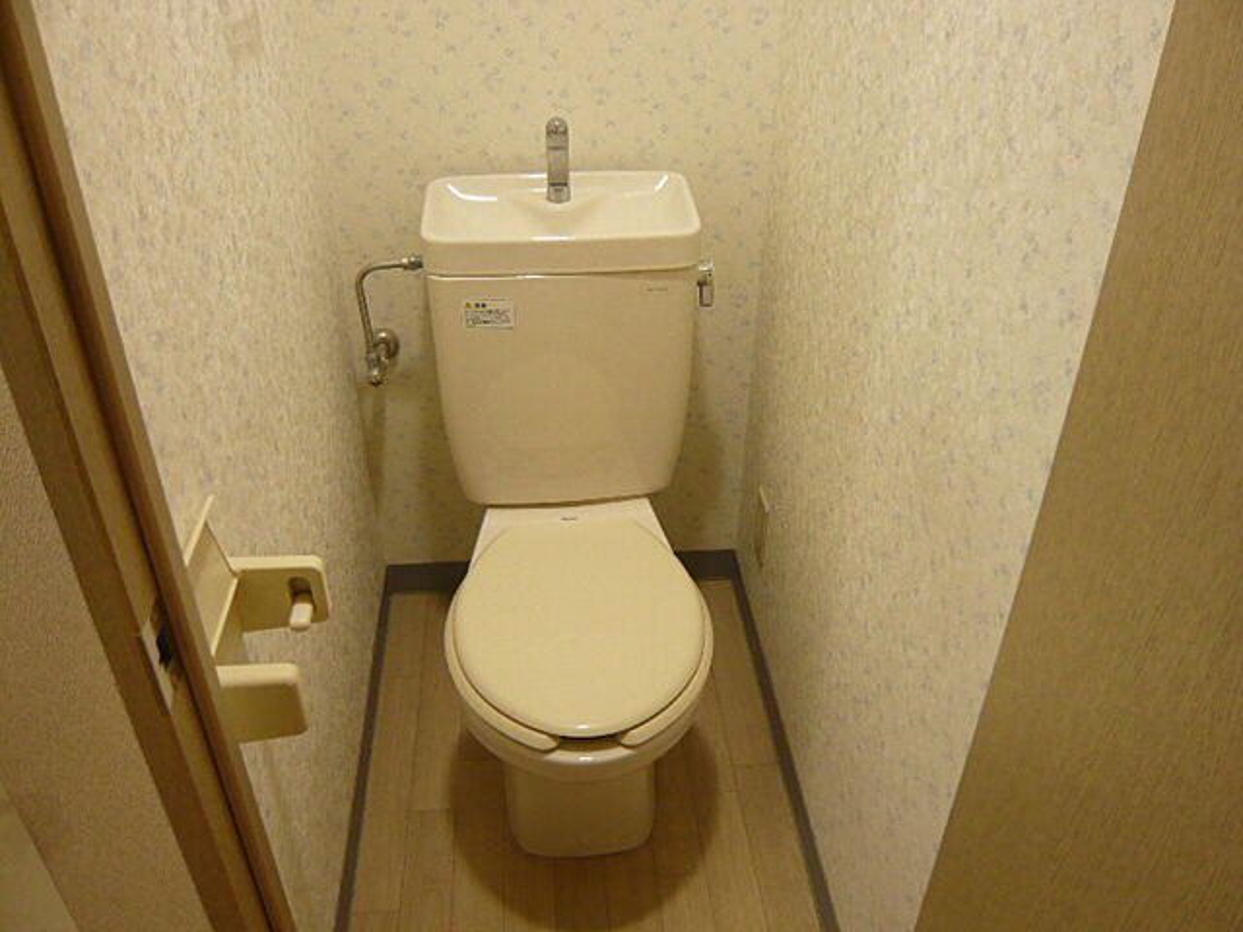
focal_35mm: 28
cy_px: 466
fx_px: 1005
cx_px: 622
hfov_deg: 63.4
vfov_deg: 49.7
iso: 200
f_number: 2.8
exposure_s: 1/13
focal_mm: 4.6
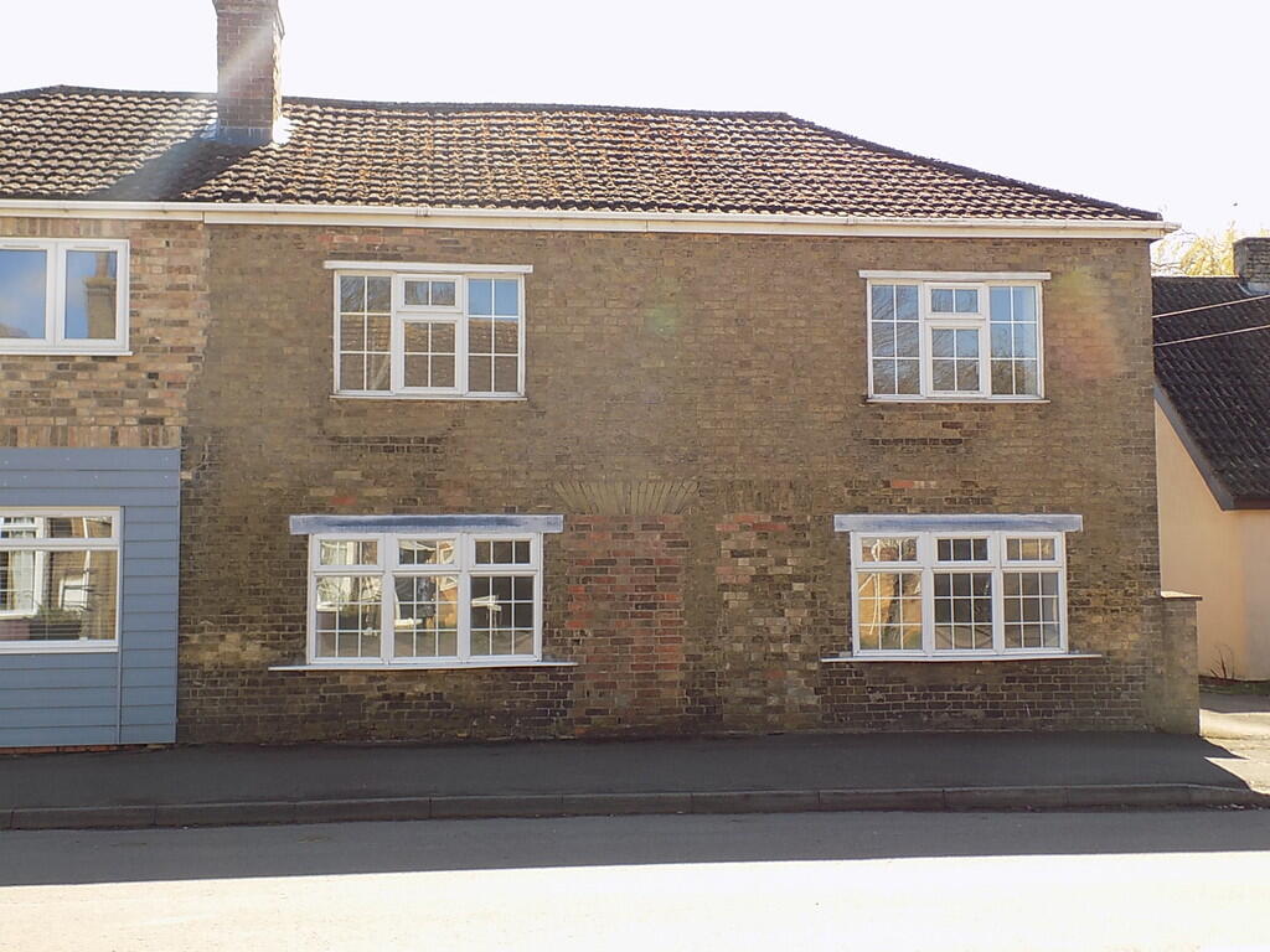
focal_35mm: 41
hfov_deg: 45.8
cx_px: 635
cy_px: 476
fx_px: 1504
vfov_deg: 35.1
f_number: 3.6
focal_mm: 7.3
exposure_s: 1/250
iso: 80
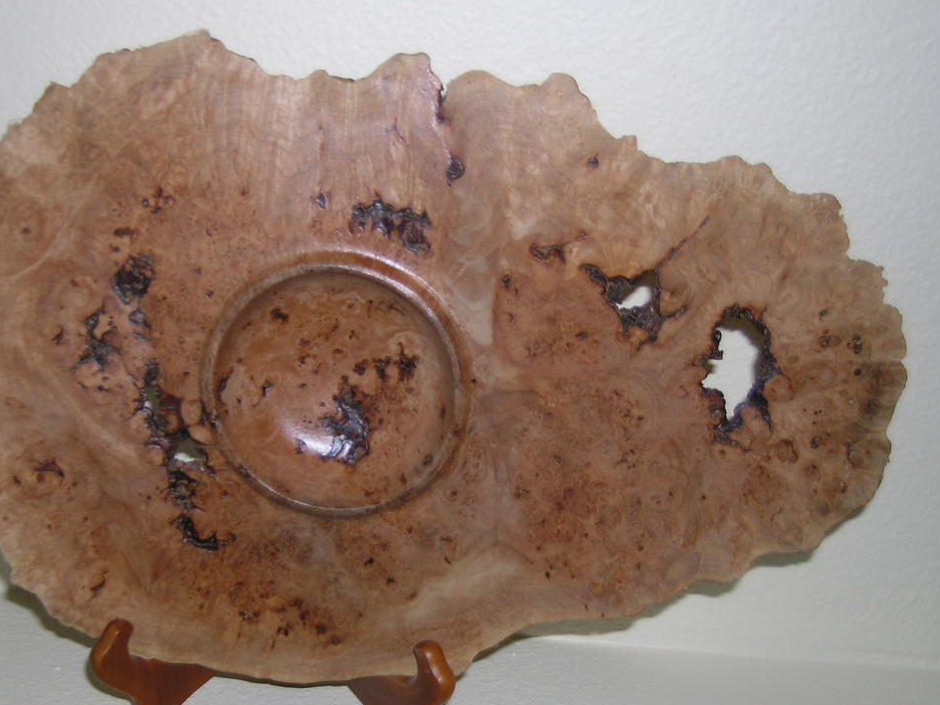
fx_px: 1141
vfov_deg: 34.4
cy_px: 370
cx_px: 403
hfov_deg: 44.7
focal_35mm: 42
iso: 50
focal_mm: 6.5
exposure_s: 1/60.1
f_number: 2.9
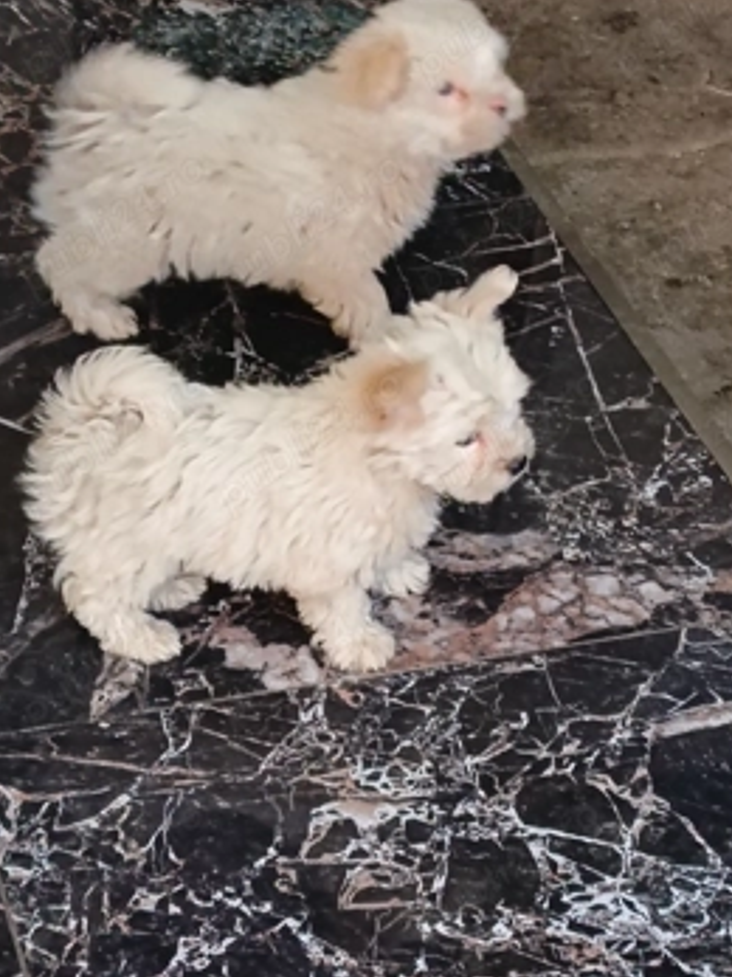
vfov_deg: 18.7
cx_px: 408
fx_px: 2962
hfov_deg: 14.1
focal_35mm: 105
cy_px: 487
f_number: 1.75
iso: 651
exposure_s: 1/50
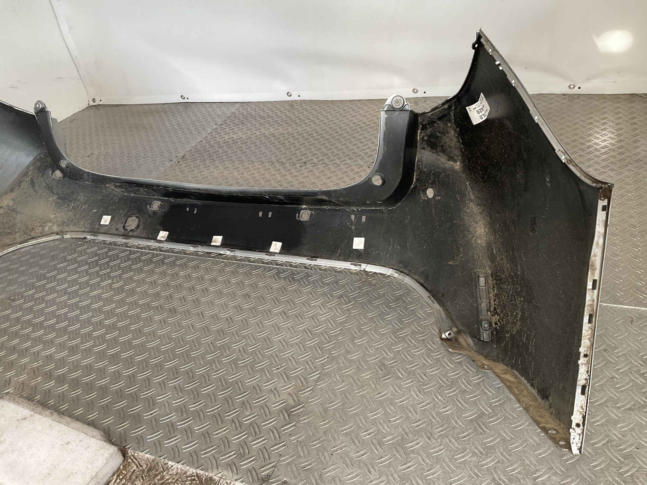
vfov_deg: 48.2
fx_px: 542
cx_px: 324
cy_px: 242
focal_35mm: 29
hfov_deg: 61.7
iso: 32
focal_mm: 3
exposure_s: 1/120
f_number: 1.8
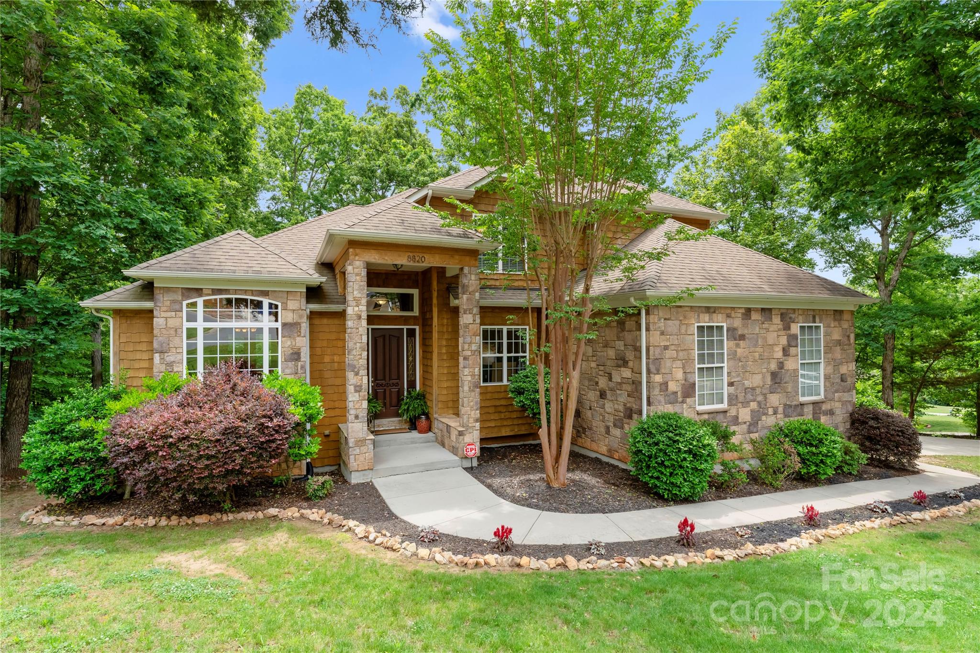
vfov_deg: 69.2
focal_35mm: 17
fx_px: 474
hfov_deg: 92.0
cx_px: 490
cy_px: 326
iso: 320
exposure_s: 1/320
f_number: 7.1
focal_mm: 17.4
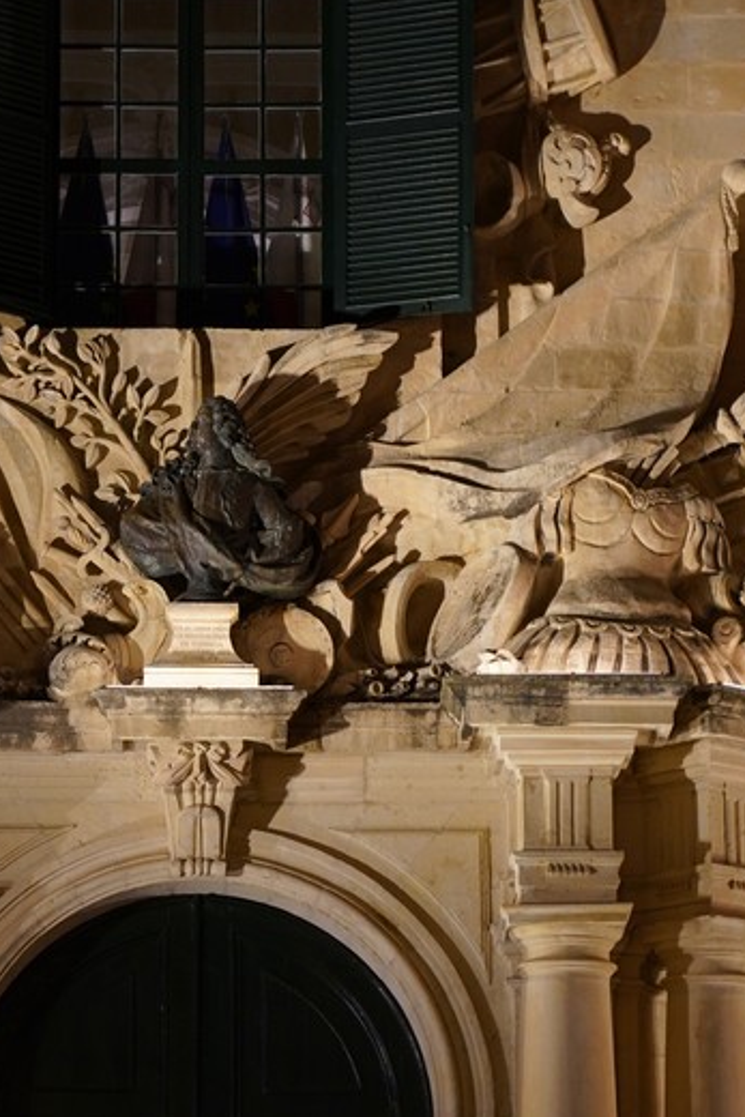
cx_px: 122
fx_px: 5366
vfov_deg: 11.9
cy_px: 786
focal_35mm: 173
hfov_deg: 7.9
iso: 800
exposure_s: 1/13
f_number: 3.2
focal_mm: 75
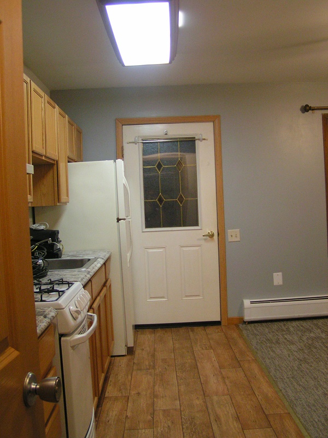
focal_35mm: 38
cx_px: 164
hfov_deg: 37.7
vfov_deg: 49.0
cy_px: 219
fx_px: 480
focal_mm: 5.8
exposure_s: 1/30
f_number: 2.8
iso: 200
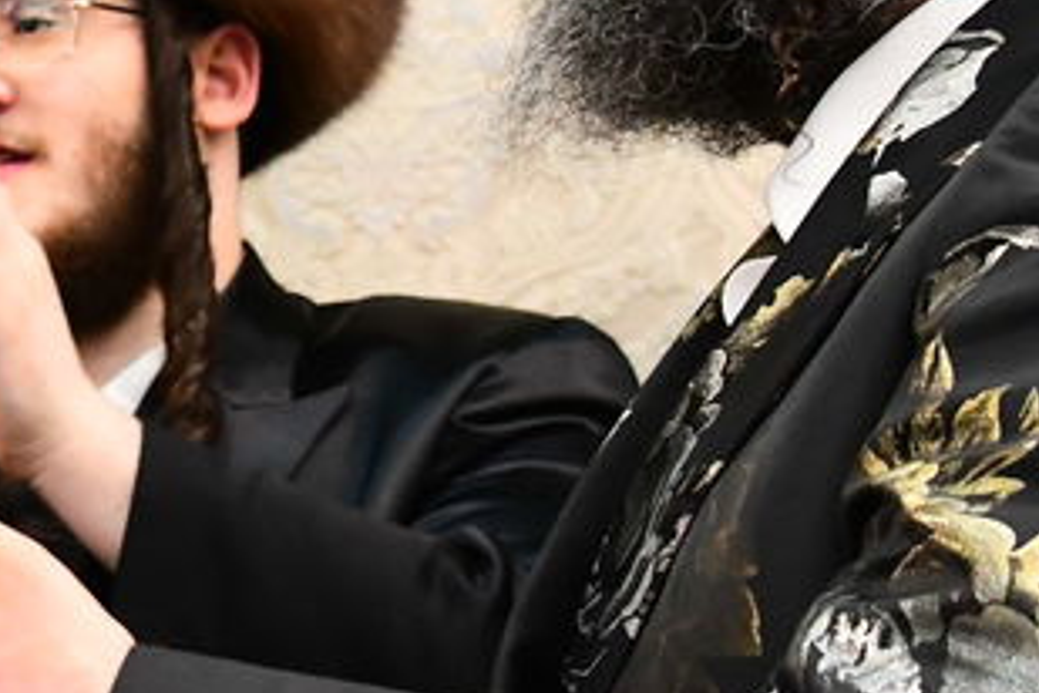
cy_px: 126
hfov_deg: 8.0
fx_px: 7330
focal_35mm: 254
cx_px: -208
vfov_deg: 5.4
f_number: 5.6
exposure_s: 1/320
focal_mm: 56
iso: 5000
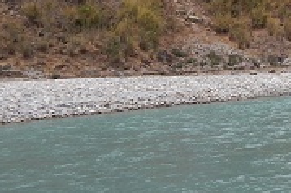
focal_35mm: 75
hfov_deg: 24.7
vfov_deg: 18.0
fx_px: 606
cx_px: 338
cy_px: 156
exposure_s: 1/400
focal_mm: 4
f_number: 3
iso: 125
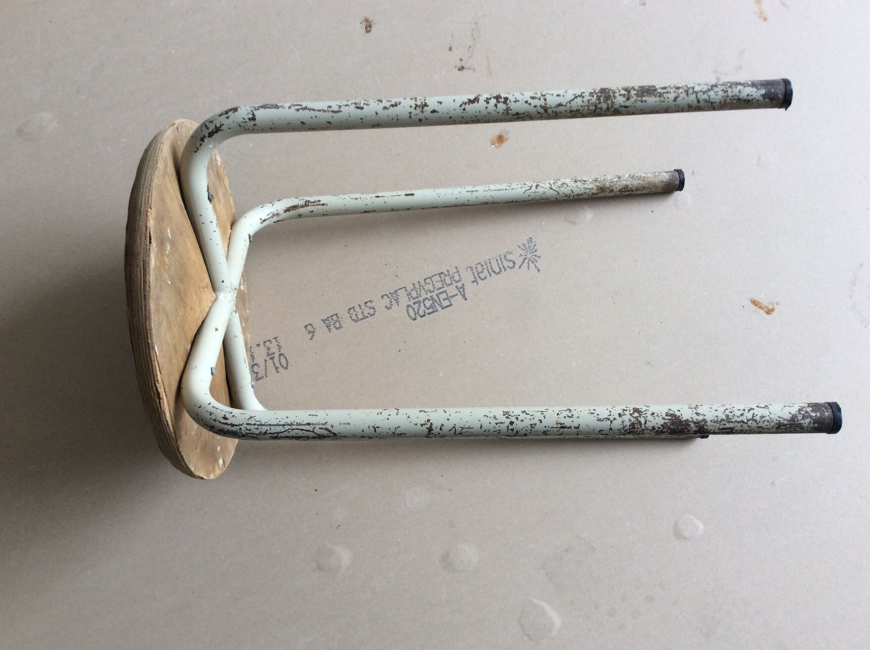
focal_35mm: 32
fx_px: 803
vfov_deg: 44.1
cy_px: 325
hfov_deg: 56.9
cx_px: 435
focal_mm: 3.3
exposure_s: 1/33
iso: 40
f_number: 2.4
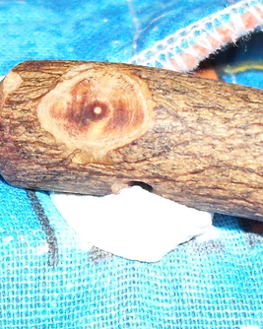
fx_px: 487
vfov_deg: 37.3
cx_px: 164
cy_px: 164
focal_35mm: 50
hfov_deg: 30.1
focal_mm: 6.3
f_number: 2.8
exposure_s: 1/45
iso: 200
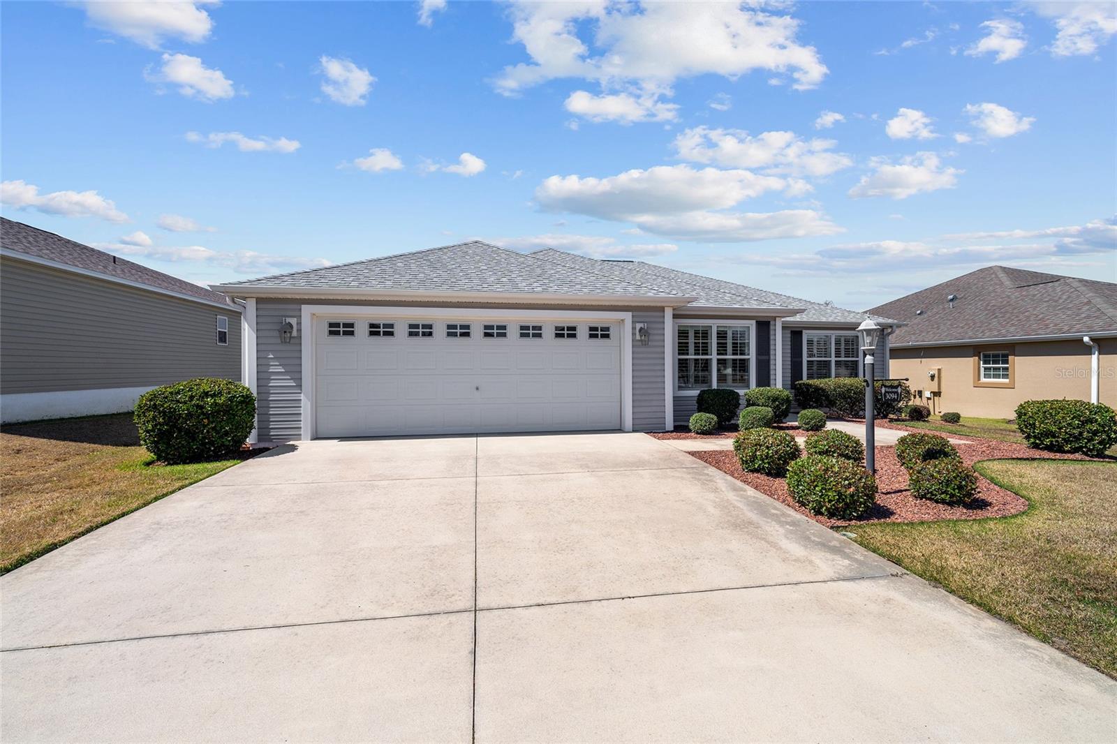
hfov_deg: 104.3
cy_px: 372
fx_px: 434
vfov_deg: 81.2
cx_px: 558
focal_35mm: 14
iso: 320
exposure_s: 1/1600
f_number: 8
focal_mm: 14
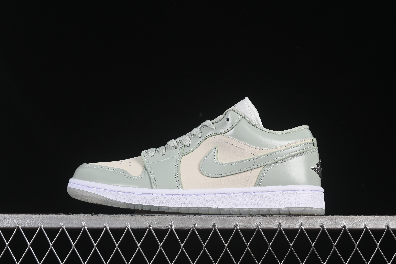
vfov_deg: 18.2
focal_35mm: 75
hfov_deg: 27.0
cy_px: 132
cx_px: 198
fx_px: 825
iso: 160
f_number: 8
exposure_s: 1/80
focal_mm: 50
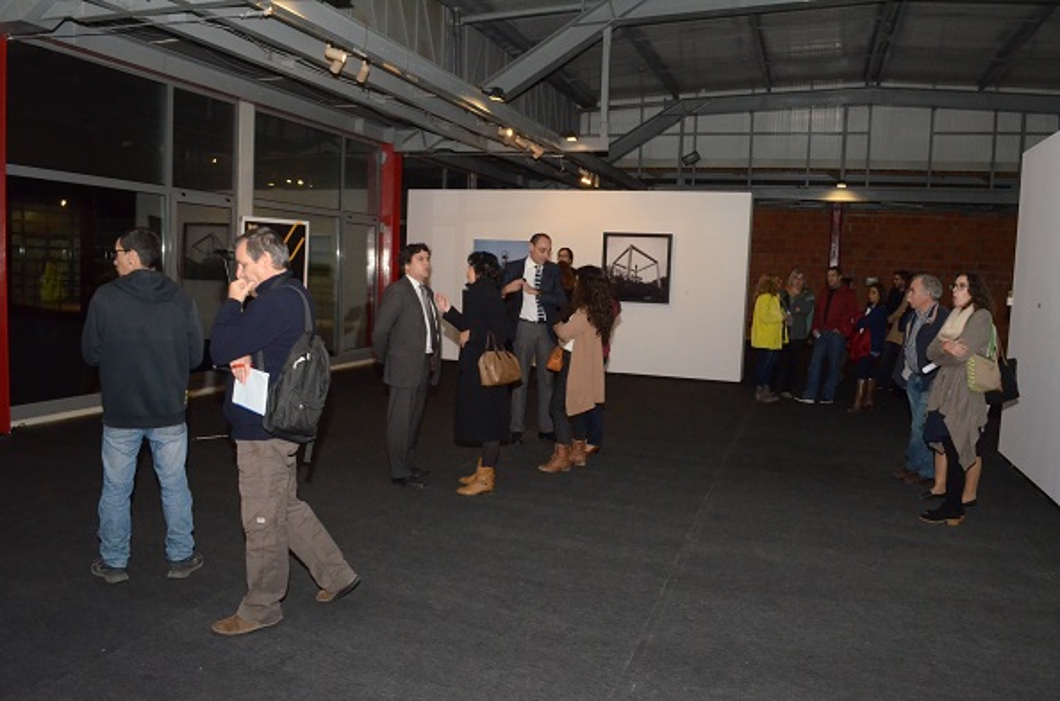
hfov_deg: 67.5
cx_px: 530
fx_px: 793
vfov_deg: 47.7
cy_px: 350
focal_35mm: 27
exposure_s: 1/100
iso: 3200
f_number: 10
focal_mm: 18
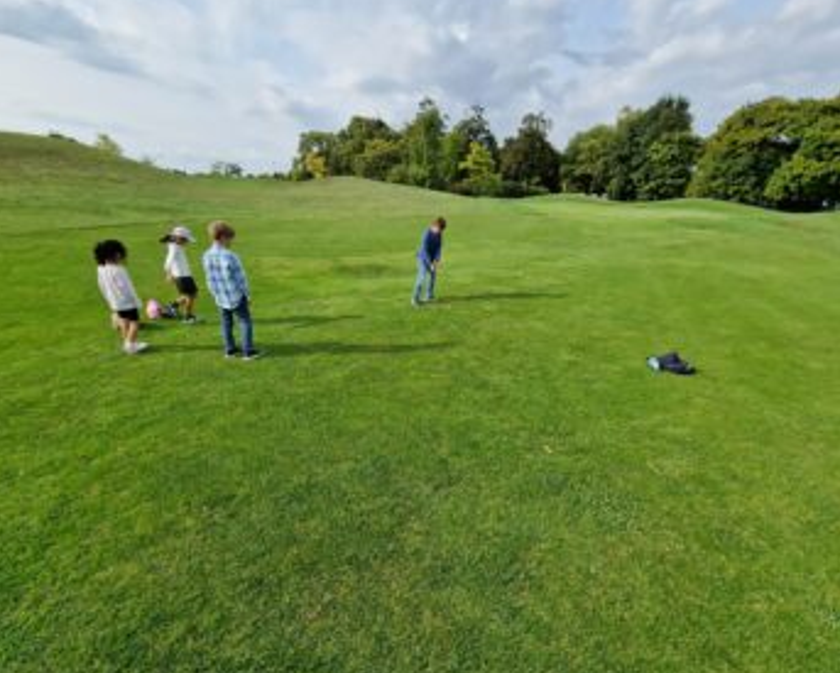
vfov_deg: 88.1
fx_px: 348
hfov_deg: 100.6
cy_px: 333
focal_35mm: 14
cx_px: 405
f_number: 2.2
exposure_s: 1/1976
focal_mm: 2.2
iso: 50
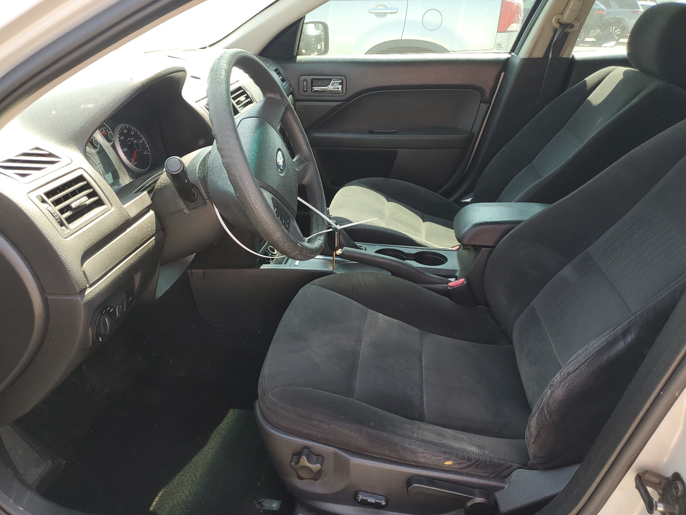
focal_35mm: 26
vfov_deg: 53.1
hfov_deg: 67.3
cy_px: 258
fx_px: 515
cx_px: 343
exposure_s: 1/227
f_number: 1.5
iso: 50
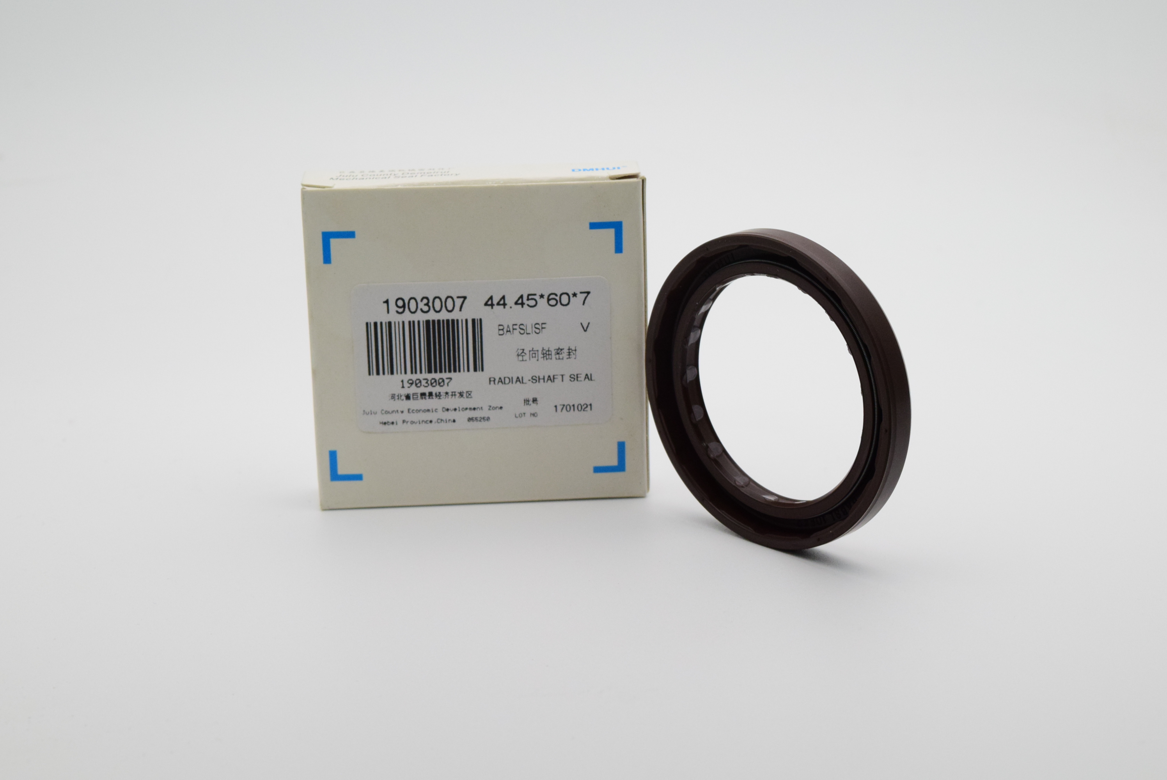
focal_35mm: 72
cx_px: 584
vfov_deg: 19.0
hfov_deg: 28.1
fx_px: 2336
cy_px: 390
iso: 1600
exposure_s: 1/50
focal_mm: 48
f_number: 11
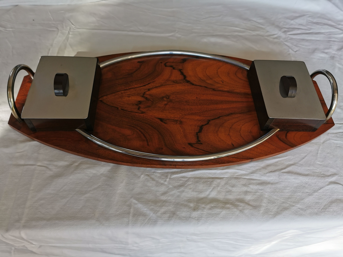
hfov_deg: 65.3
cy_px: 128
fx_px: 268
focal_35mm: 27
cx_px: 172
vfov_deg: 51.4
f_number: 1.6
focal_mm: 5.56
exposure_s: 1/682
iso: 50
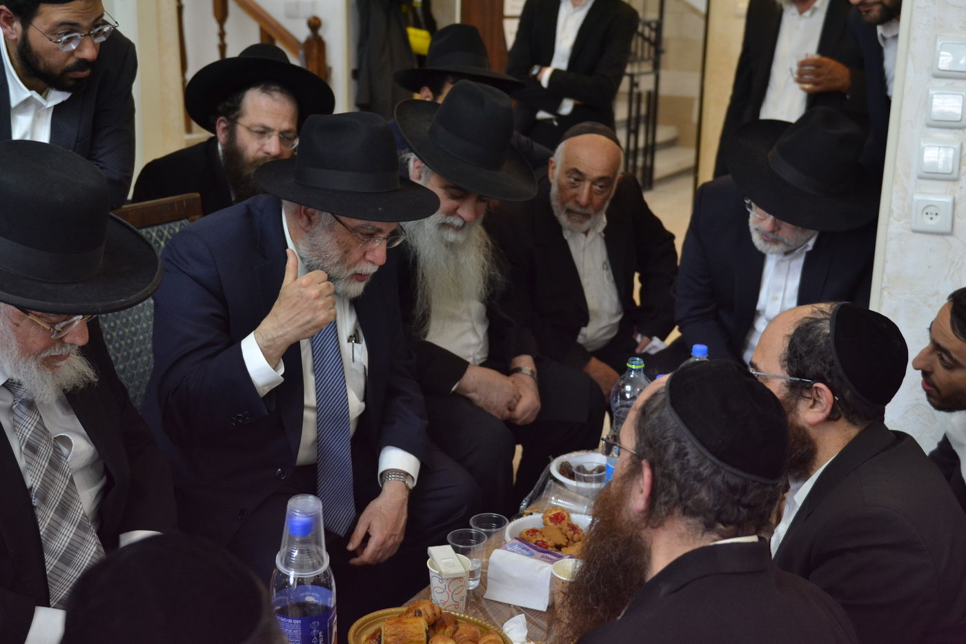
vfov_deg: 30.8
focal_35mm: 44
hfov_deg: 45.0
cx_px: 483
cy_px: 322
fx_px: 1167
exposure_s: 1/160
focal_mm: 29
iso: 800
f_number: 2.8
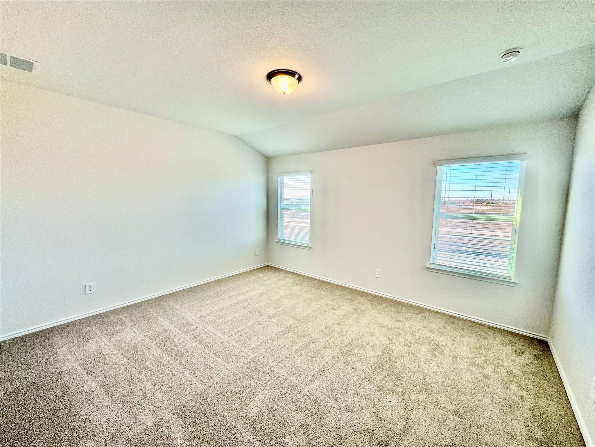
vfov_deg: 85.7
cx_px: 298
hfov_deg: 102.1
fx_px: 241
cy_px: 224
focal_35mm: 14
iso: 80
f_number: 2.2
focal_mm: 2.22
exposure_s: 1/120
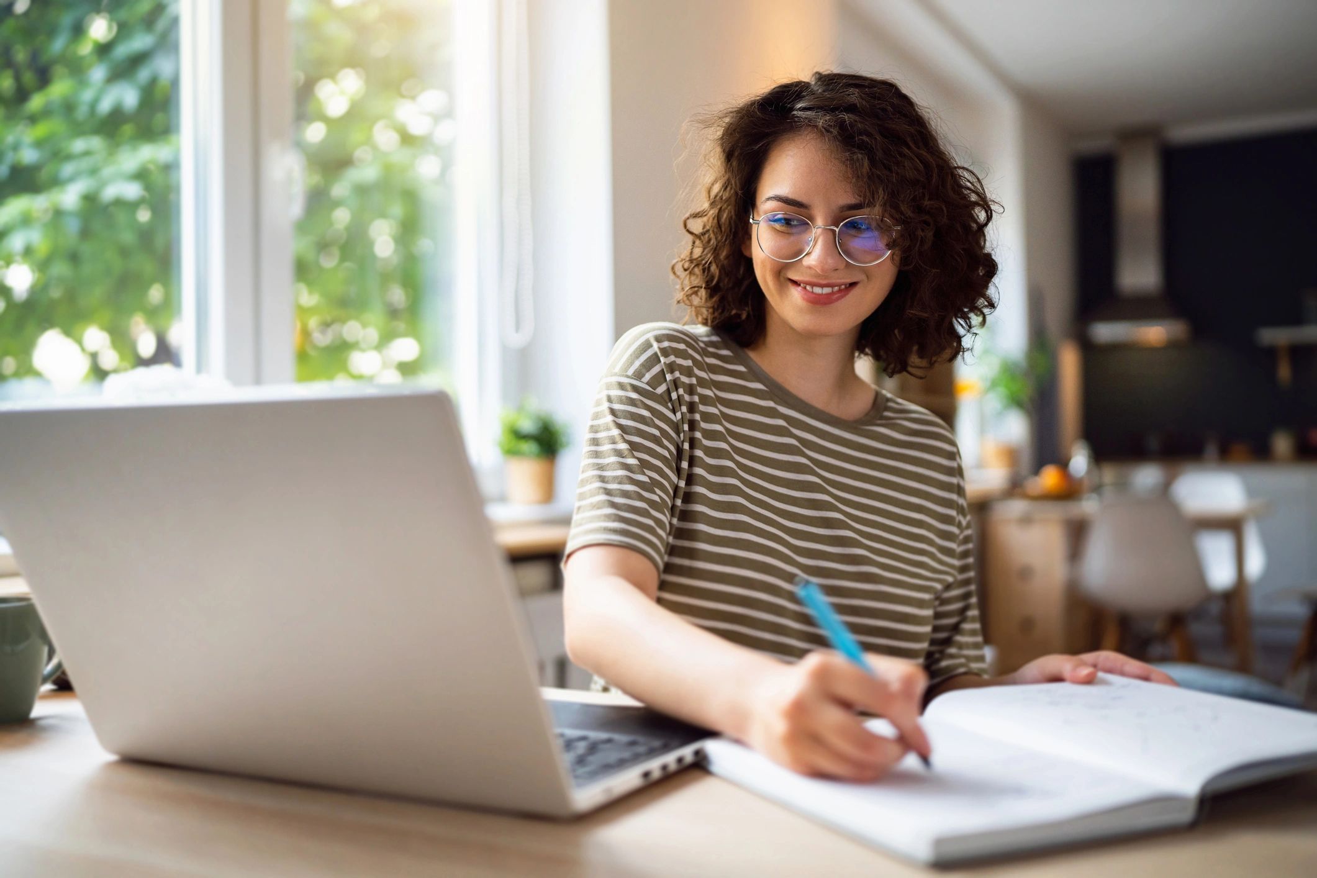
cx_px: 658
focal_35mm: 35
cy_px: 439
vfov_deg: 37.9
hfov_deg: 54.4
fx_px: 1280
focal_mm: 35
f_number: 1.4
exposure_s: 1/800
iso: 640
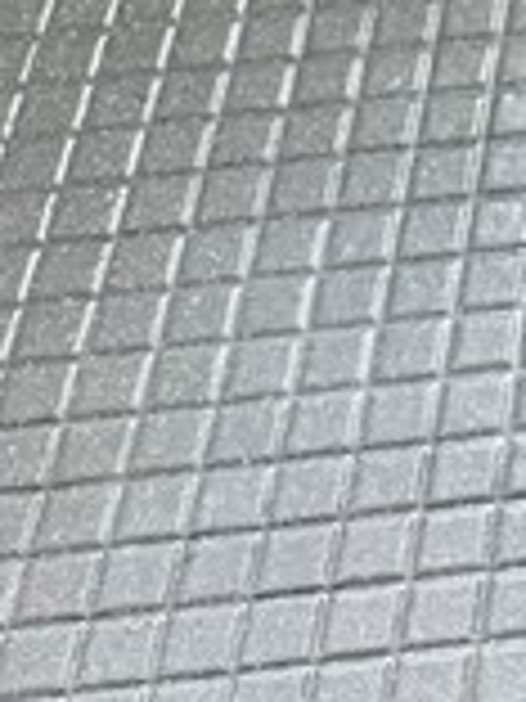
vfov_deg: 9.9
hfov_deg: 8.1
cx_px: 1533
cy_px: -1296
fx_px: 3201
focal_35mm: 158
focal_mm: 6.76
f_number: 1.78
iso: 80
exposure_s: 1/201
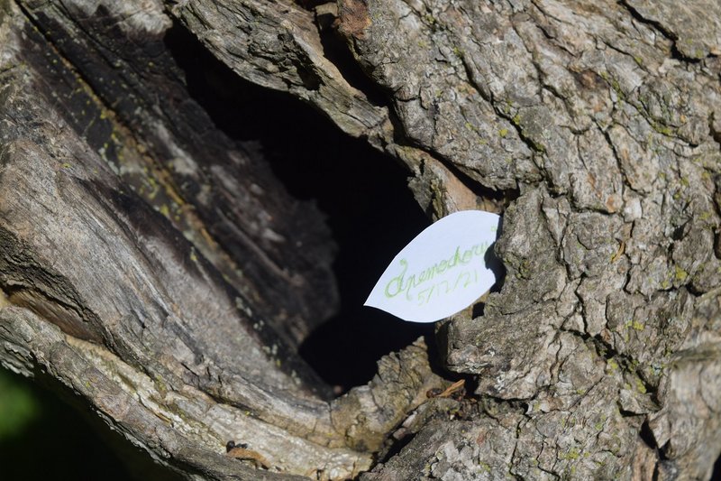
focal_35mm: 72
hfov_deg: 28.1
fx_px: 1442
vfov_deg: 18.9
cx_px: 360
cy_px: 240
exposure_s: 1/500
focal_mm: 48
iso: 200
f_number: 8
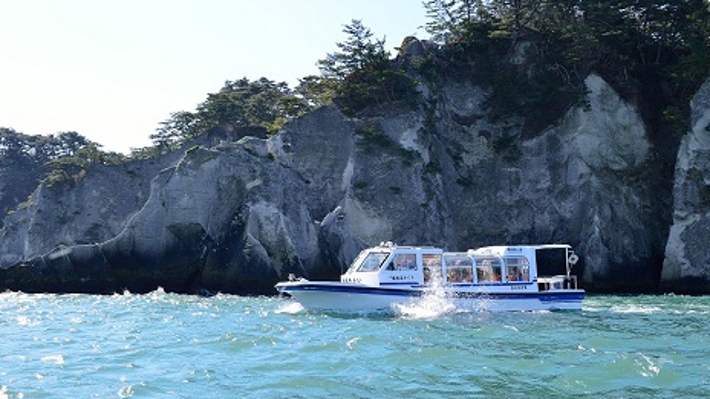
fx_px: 941
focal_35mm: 50
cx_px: 356
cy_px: 245
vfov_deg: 23.9
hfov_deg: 41.3
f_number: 8
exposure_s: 1/100
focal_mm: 45
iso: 100
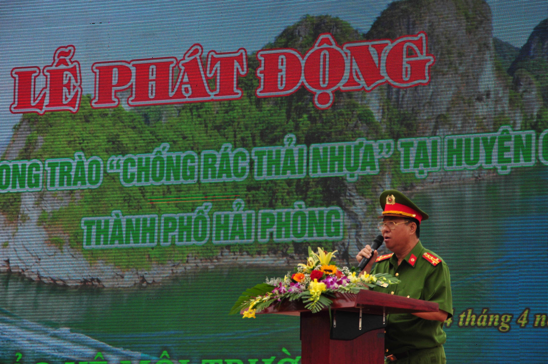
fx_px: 2052
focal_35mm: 135
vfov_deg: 10.1
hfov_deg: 15.2
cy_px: 182
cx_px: 274
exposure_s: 1/500
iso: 400
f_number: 6.3
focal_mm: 90
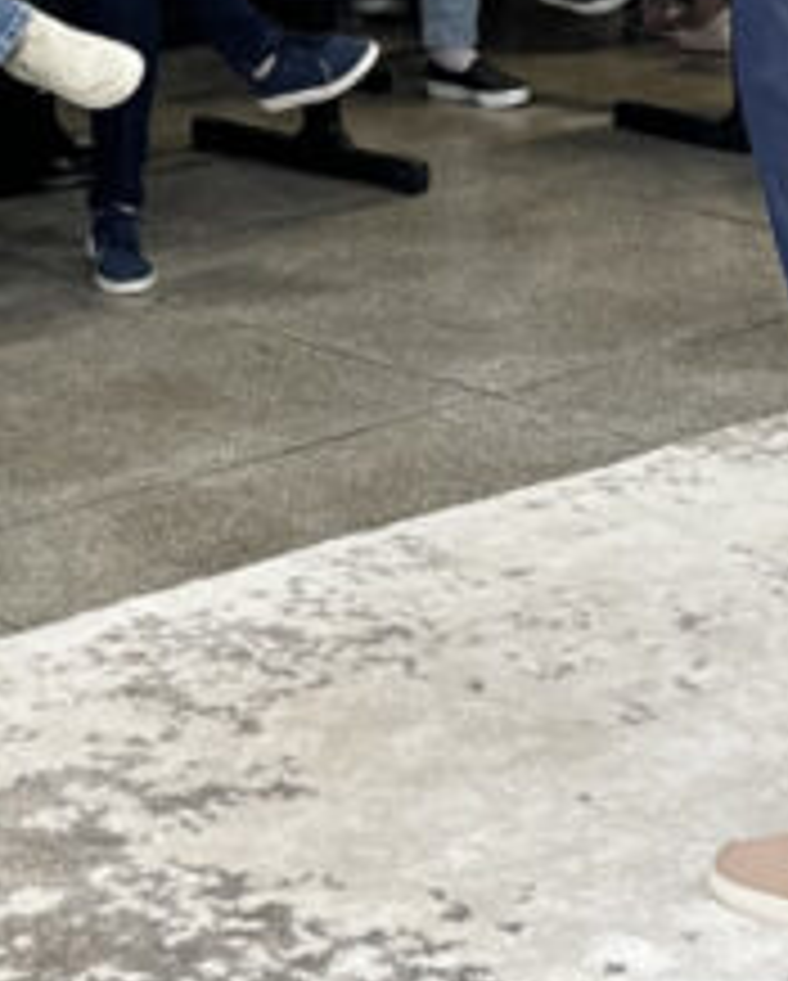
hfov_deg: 12.9
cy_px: -216
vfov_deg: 15.5
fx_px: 3462
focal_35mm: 119
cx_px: 176
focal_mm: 5.1
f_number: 1.6
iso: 160
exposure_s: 1/60
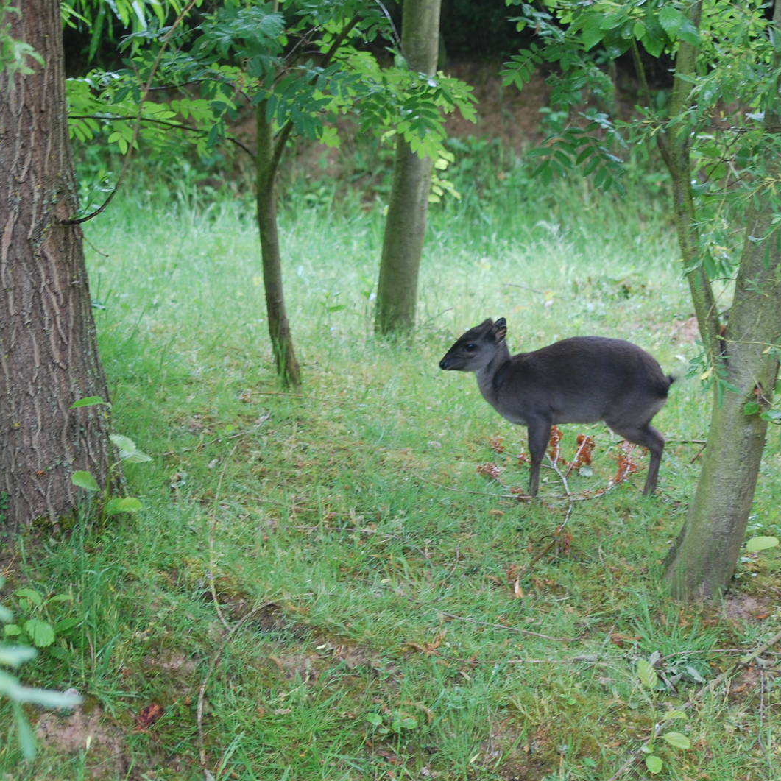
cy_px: 390
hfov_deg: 16.4
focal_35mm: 106
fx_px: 2697
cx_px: 512
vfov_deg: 16.5
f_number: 4
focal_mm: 55
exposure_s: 1/50
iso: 400
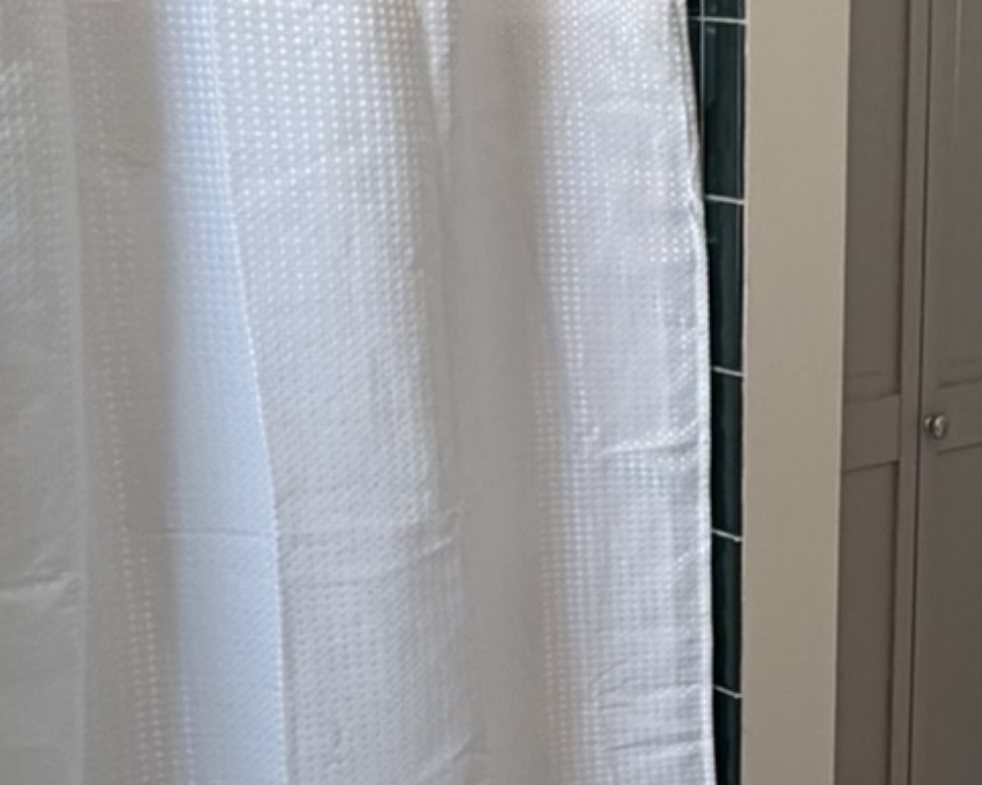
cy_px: 458
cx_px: 1206
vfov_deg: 26.2
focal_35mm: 58
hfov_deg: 28.0
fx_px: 1685
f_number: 2.2
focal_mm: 2.22
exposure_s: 1/120
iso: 100
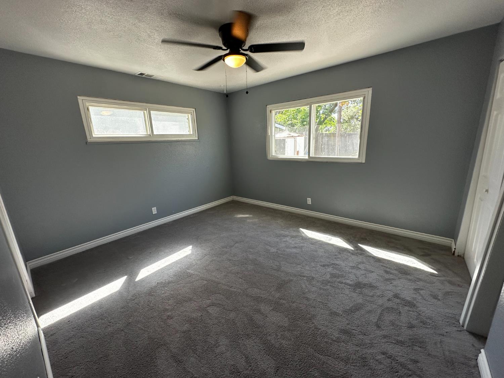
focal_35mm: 14
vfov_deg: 85.7
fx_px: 204
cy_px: 189
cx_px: 252
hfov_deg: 102.1
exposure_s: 1/120
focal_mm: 2.22
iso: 125
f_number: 2.2
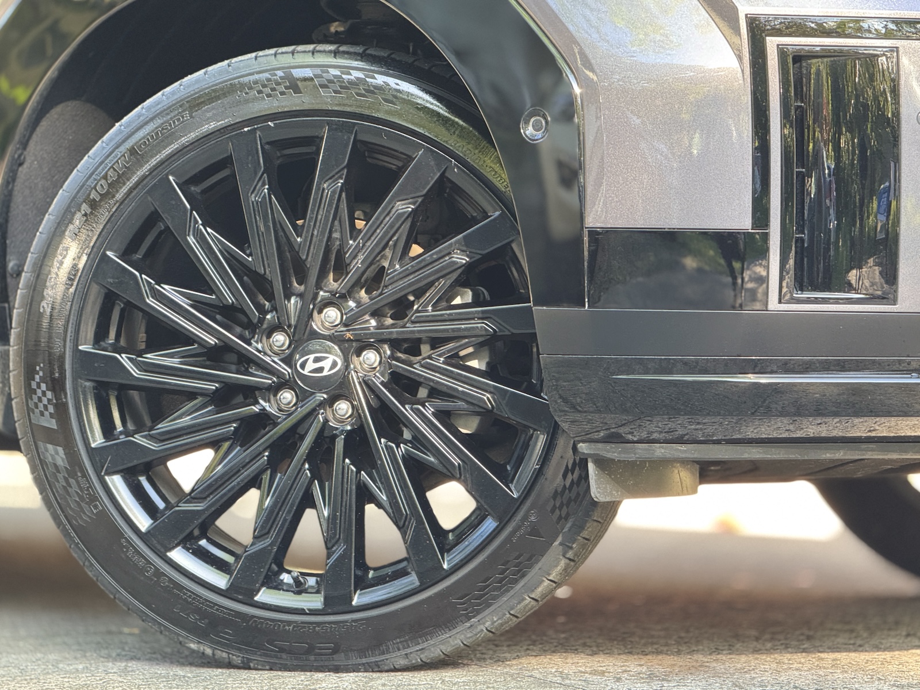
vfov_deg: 12.3
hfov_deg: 16.4
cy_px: 345
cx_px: 460
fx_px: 3189
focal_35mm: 120
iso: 500
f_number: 2.8
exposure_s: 1/97
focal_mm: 15.66
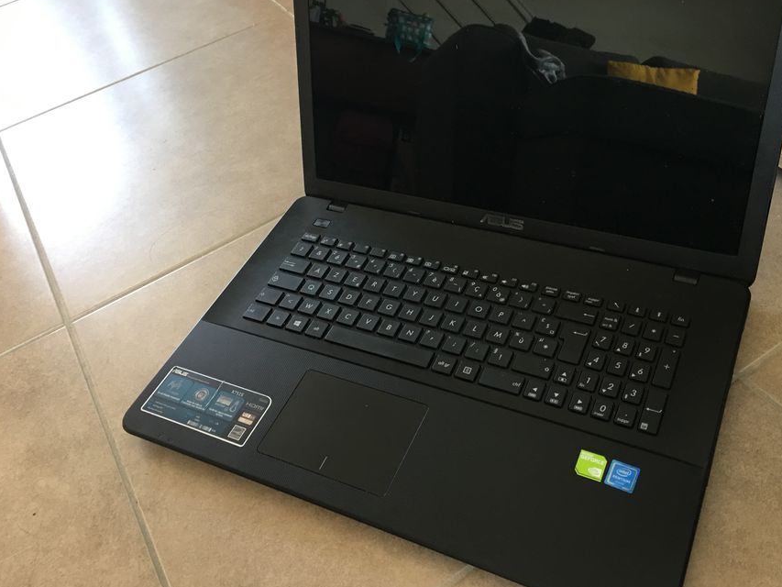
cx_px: 440
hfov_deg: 53.8
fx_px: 768
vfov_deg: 41.7
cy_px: 248
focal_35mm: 34
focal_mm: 4.15
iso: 80
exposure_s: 1/17
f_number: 2.2
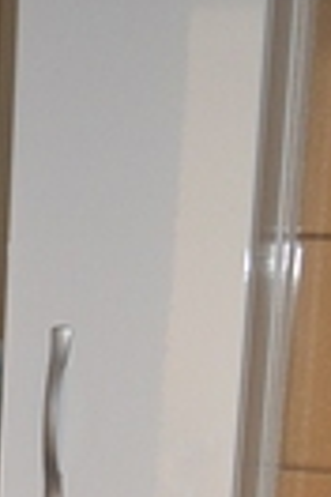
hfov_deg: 11.7
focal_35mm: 109
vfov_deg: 17.6
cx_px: -260
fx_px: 1503
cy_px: 648
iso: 1400
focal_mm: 20
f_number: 3.8
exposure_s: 1/60
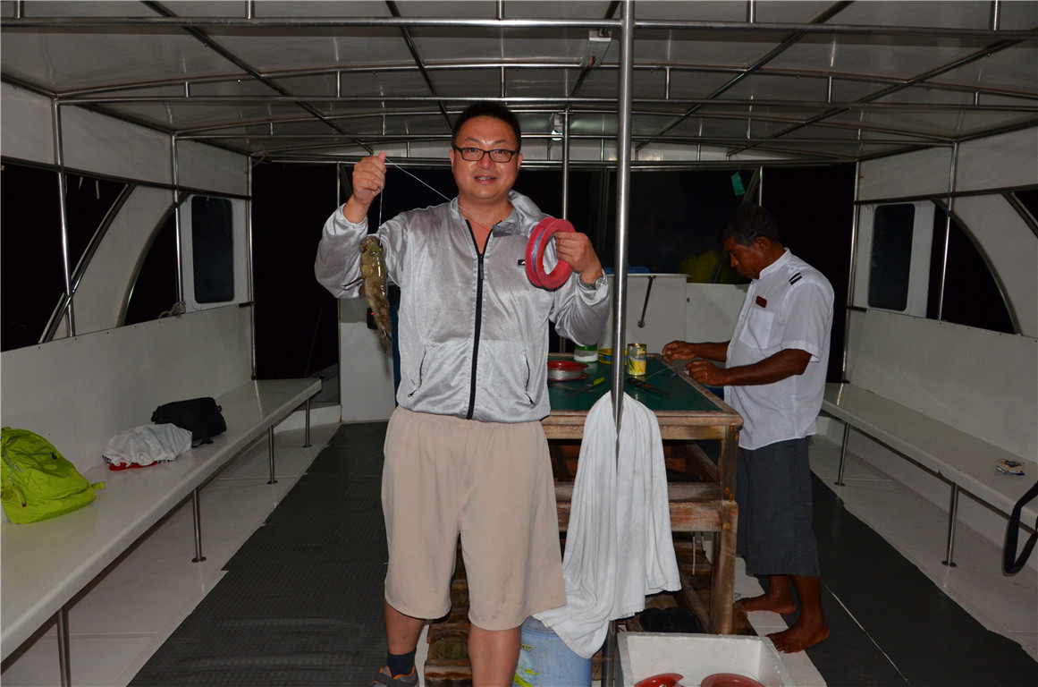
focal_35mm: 27
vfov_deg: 47.7
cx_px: 519
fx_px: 777
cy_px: 344
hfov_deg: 67.5
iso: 1000
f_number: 5
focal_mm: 18
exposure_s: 1/60
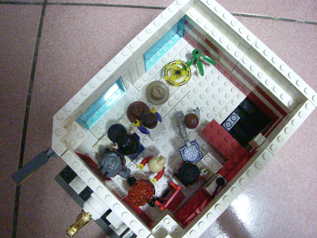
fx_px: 348
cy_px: 119
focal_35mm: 38
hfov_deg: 49.0
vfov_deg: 37.7
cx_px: 158
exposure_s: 1/25
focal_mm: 6.3
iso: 1600
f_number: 3.3
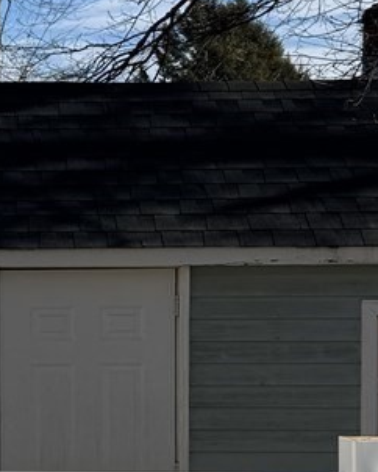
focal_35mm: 119
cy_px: 308
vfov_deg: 16.1
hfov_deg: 12.3
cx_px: -208
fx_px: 1662
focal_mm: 6.76
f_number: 1.78
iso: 80
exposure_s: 1/5348
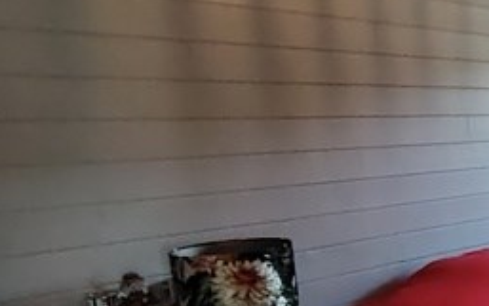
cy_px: 253
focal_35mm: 56
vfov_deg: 22.8
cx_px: 660
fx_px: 747
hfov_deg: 28.6
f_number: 2.2
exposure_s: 1/50
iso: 322
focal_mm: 1.42
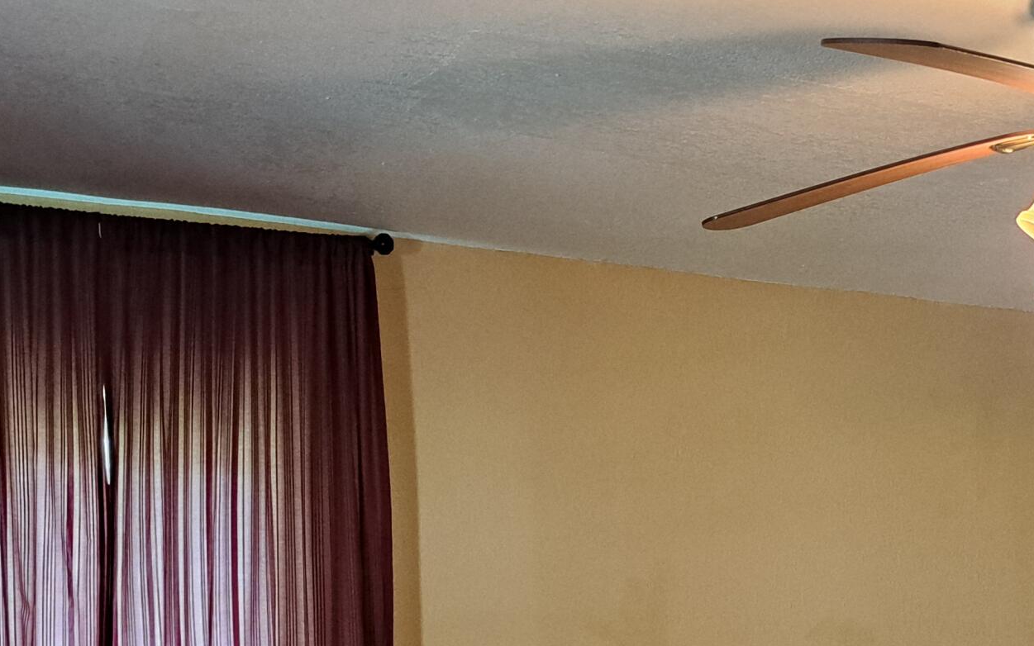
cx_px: 761
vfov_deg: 20.0
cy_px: 771
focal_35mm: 61
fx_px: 1719
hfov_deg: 32.9
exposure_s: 1/30
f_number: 1.8
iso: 400
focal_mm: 5.23
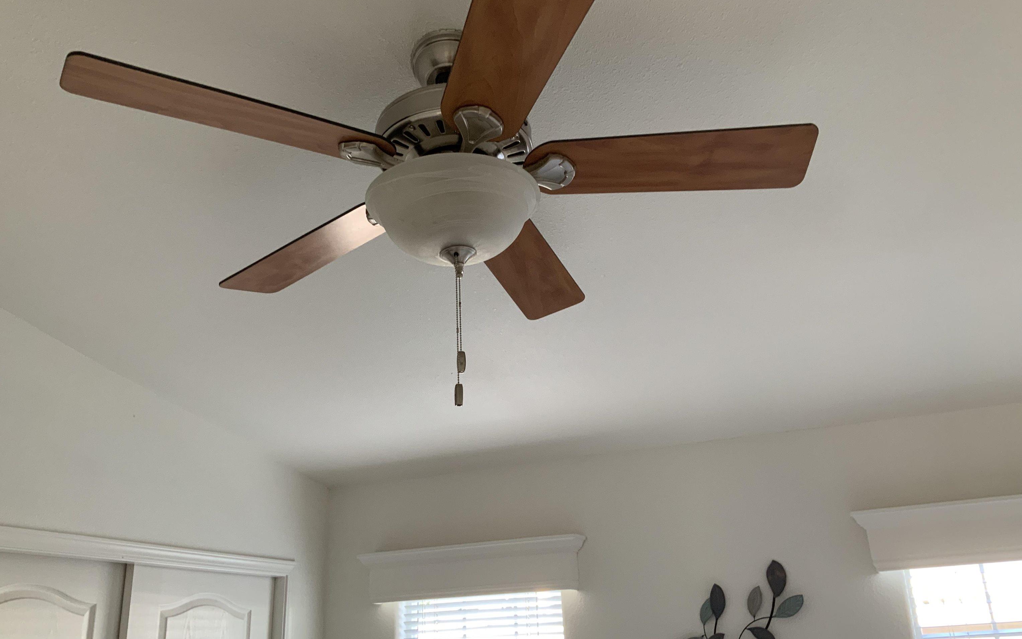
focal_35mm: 31
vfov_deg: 40.6
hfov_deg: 61.2
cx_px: 509
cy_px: 328
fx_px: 863
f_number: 1.8
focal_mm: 3
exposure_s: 1/60
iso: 64
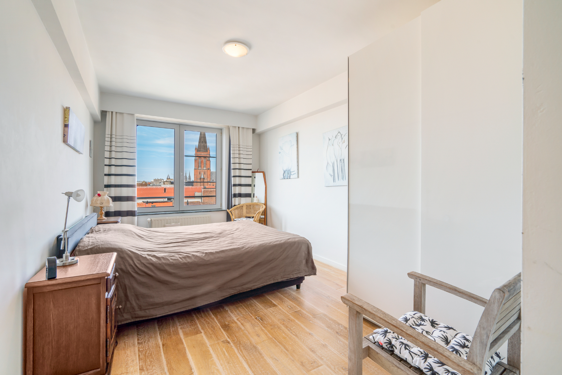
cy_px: 188
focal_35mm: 16
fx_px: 250
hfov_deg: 96.7
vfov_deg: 73.8
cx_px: 281
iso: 100
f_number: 10
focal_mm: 16
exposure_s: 1/30
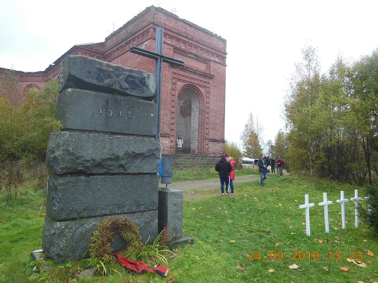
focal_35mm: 25
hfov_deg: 69.4
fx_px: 273
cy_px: 142
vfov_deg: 54.9
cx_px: 189
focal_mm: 4.5
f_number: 3.5
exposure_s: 1/160
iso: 125
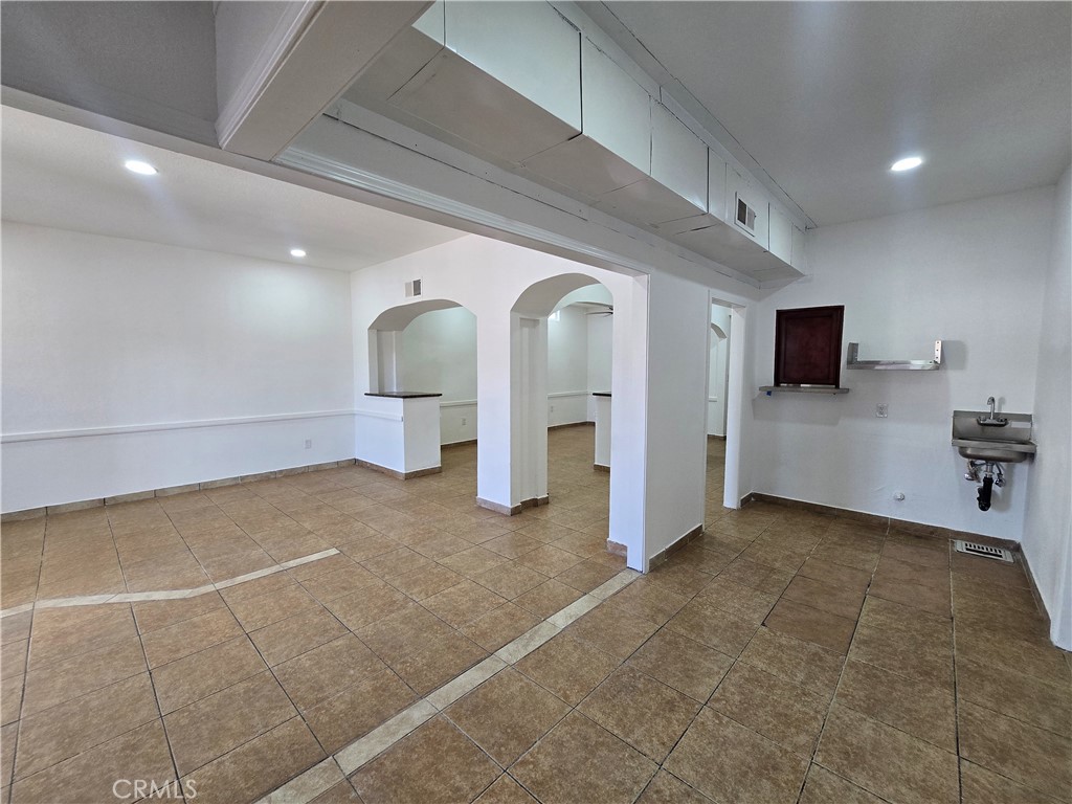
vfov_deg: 89.9
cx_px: 536
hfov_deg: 106.2
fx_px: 403
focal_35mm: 13
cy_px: 402
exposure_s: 1/60
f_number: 2.2
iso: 100
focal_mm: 2.2
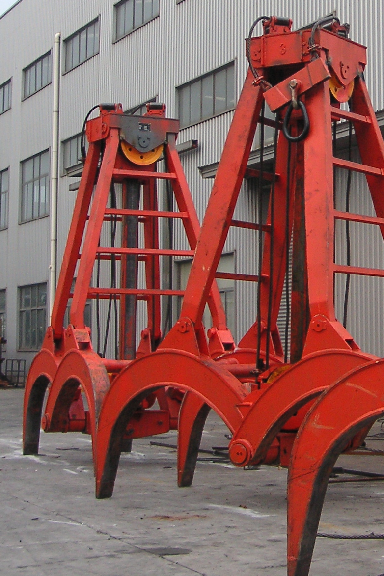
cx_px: 406
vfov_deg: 23.9
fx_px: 1344
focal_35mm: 84
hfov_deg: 15.9
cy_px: 147
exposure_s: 1/90
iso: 50
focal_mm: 6.1
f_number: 2.8
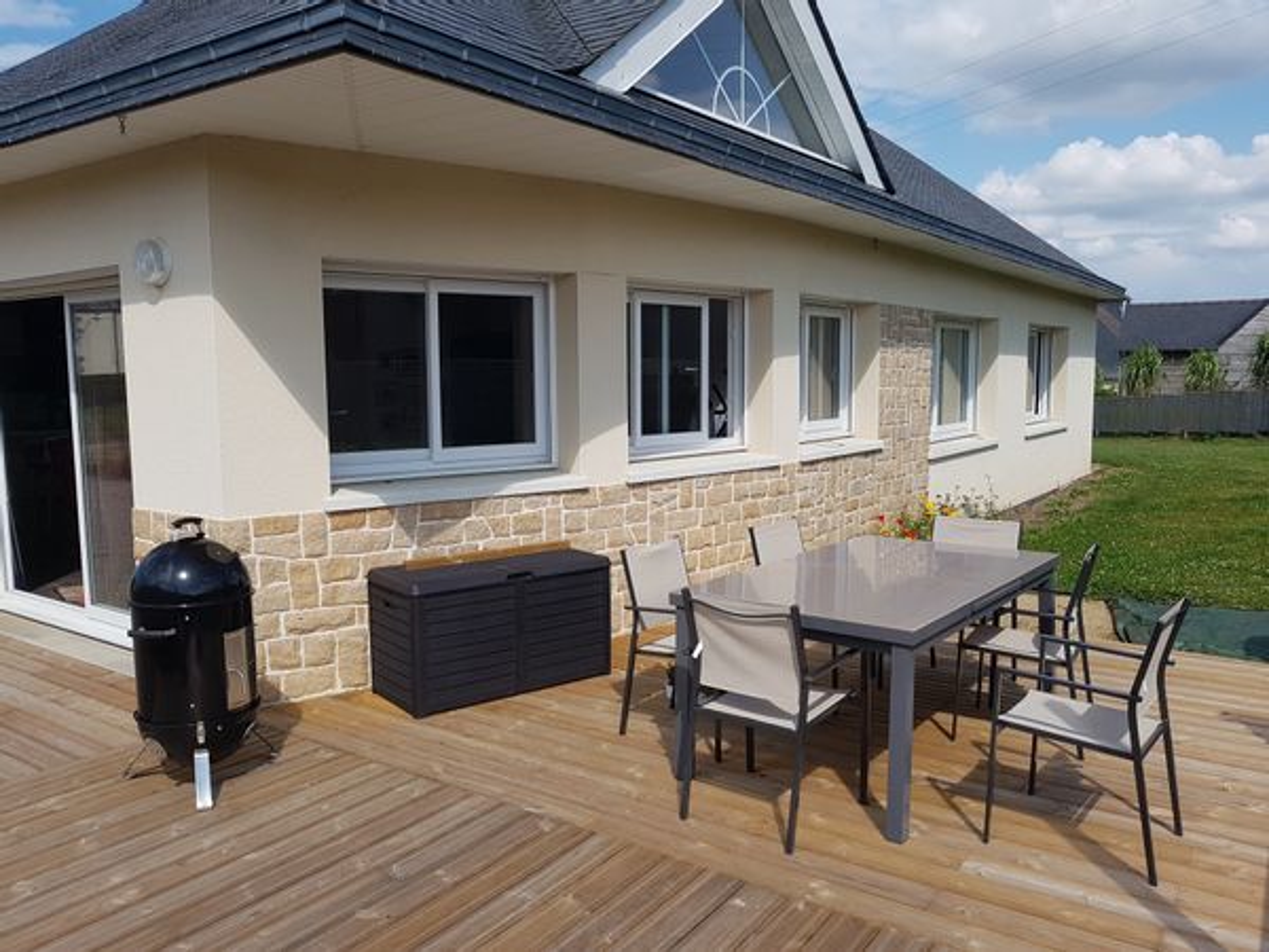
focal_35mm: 26
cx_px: 634
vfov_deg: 53.1
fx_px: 953
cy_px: 476
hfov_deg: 67.3
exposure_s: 1/3112
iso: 50
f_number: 1.7
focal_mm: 4.2
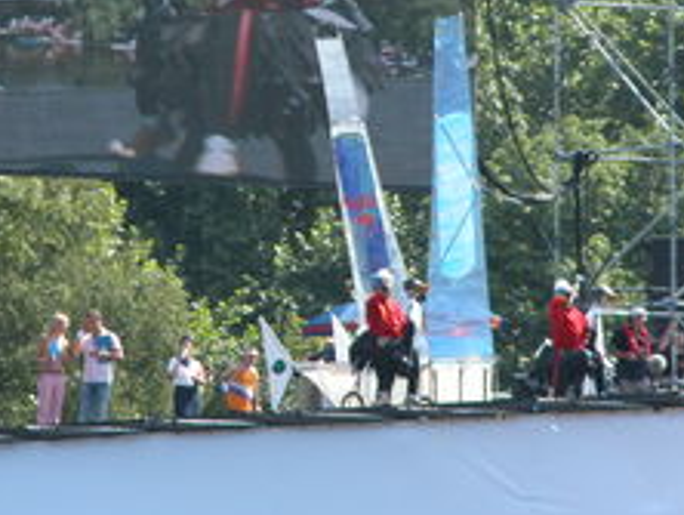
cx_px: 308
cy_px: 133
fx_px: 9970
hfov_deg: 3.9
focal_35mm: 504
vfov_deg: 3.0
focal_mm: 71.2
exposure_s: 1/216
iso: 100
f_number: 4.7
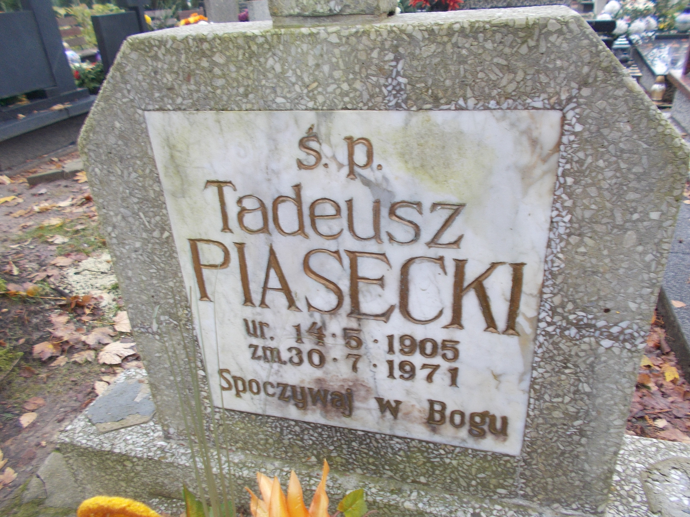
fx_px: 518
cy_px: 258
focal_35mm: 26
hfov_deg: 67.3
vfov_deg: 53.1
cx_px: 345
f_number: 3.2
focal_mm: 4.6
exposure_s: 1/25
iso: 100
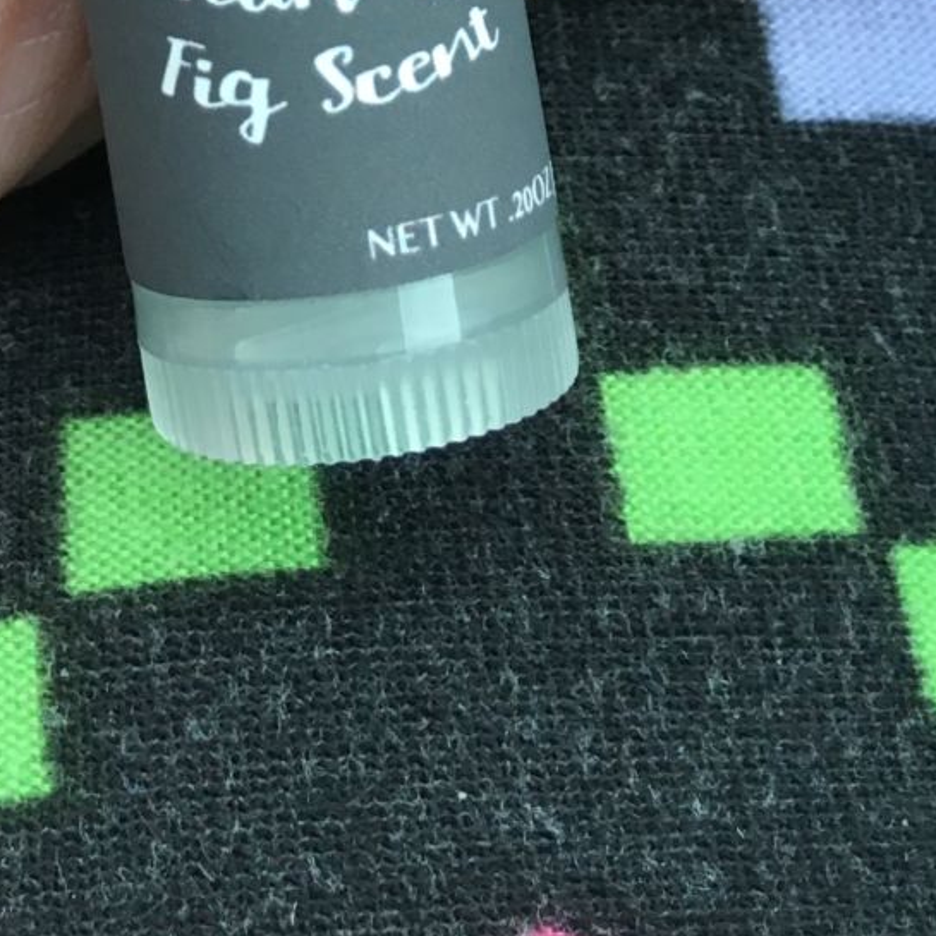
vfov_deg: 16.1
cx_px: 40
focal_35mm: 94
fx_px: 2876
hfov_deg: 18.1
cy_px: -668
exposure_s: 1/30
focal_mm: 4.15
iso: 32
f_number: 2.2
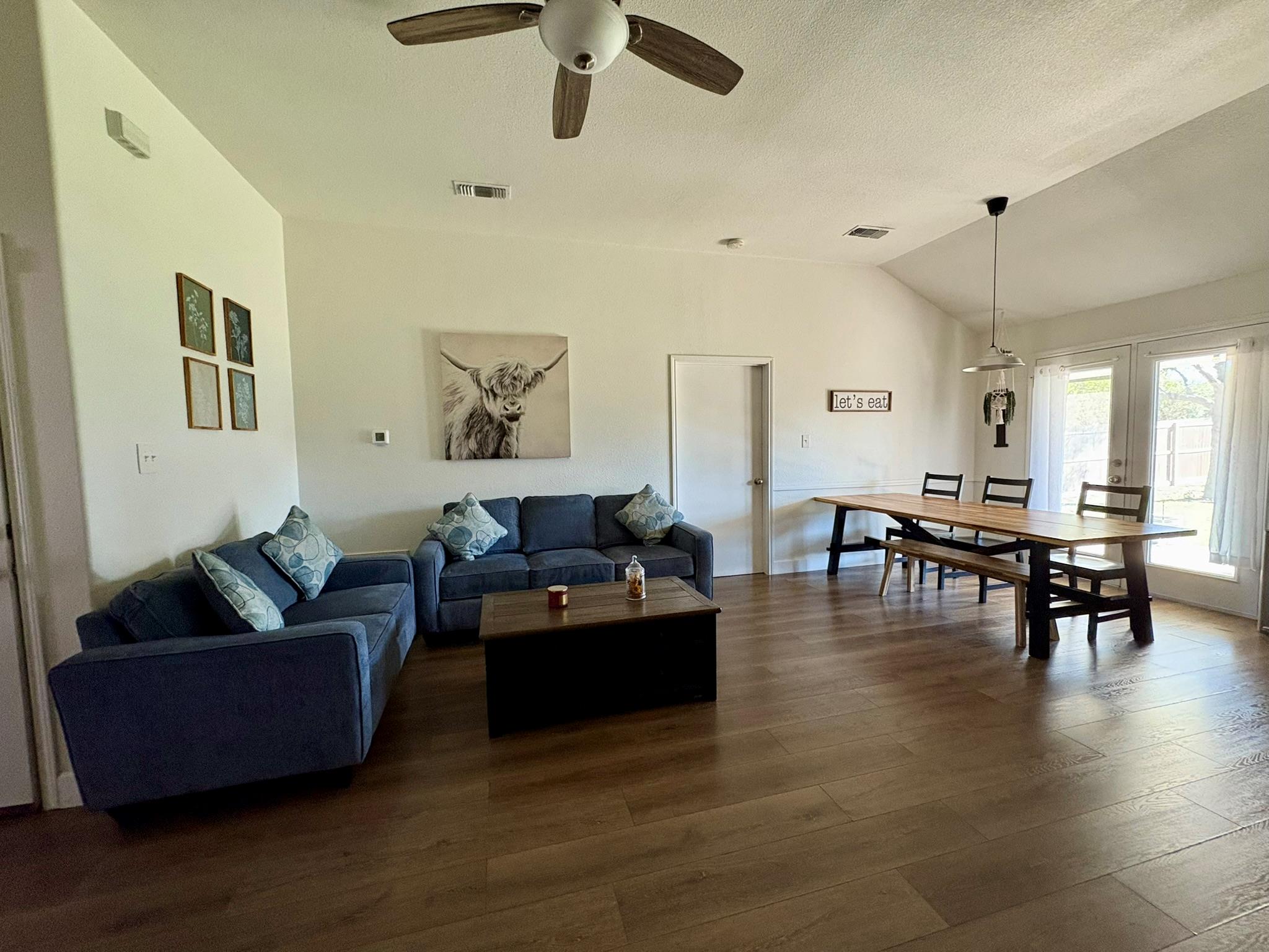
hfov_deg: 102.1
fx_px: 513
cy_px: 476
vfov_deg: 85.7
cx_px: 634
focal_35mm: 14
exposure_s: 1/60
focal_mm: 2.22
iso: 400
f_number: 2.2
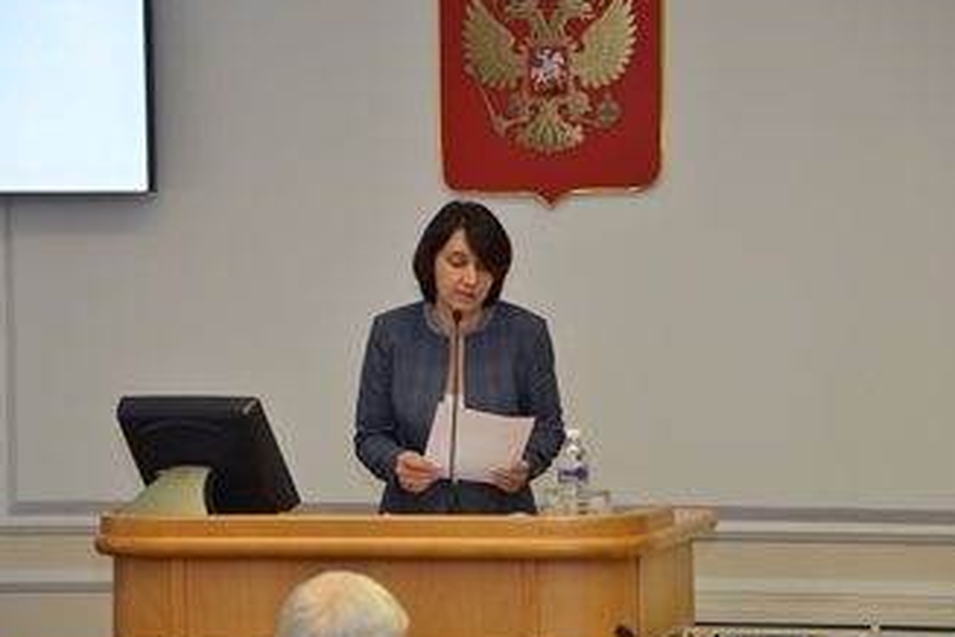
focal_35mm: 154
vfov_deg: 8.9
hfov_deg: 13.3
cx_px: 467
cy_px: 336
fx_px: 4085
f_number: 4
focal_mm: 120
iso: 320
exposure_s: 1/60
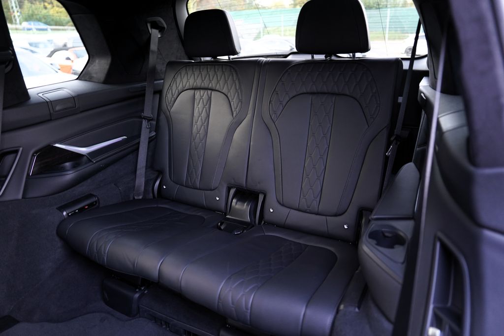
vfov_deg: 53.1
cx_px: 252
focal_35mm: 24
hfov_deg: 73.7
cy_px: 168
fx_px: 336
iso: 1600
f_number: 2.8
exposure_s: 1/30
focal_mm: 24
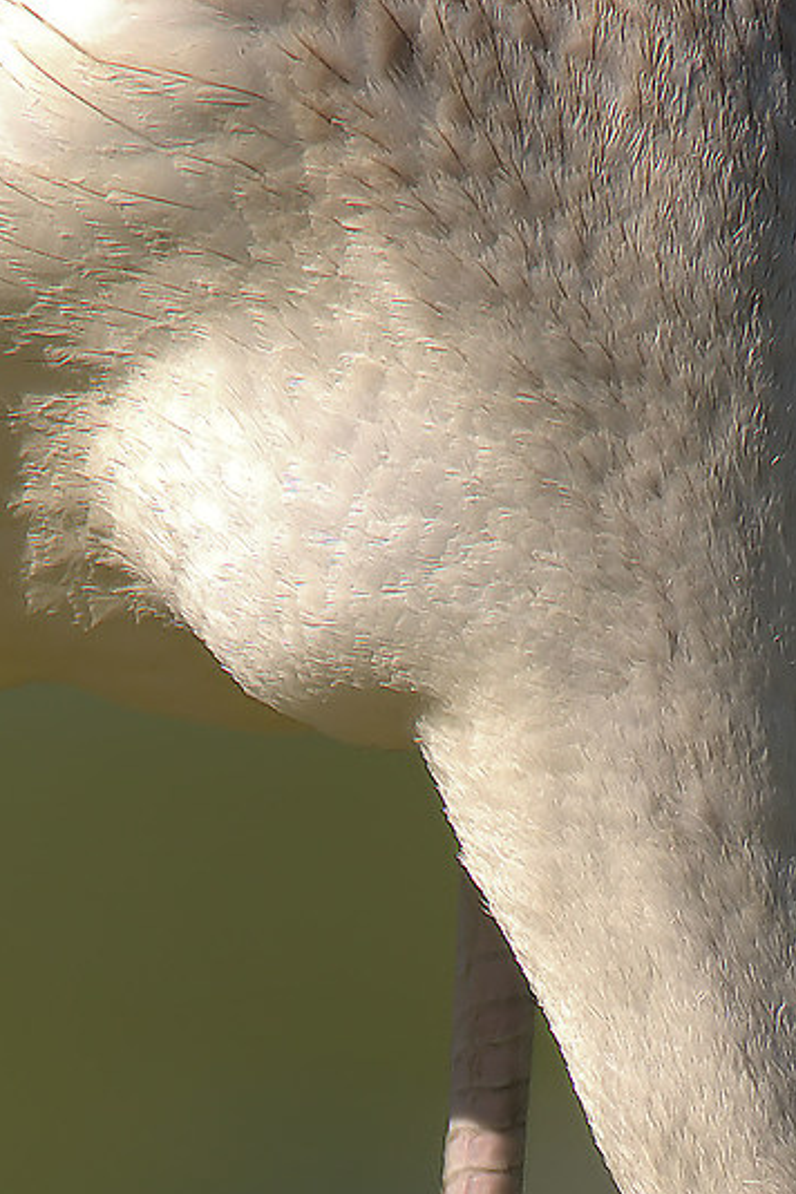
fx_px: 89510
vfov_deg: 0.8
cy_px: 1840
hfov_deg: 0.5
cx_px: 749
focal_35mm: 2699
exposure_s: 1/800
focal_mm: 600
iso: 250
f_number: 8
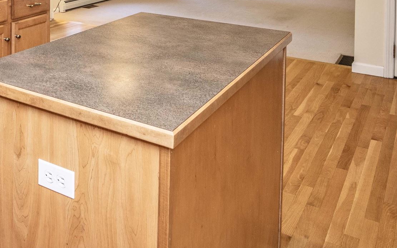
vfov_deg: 24.5
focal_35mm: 45
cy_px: -85
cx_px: -11
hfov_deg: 38.7
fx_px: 487
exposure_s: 1/20
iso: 320
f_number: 4
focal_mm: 16
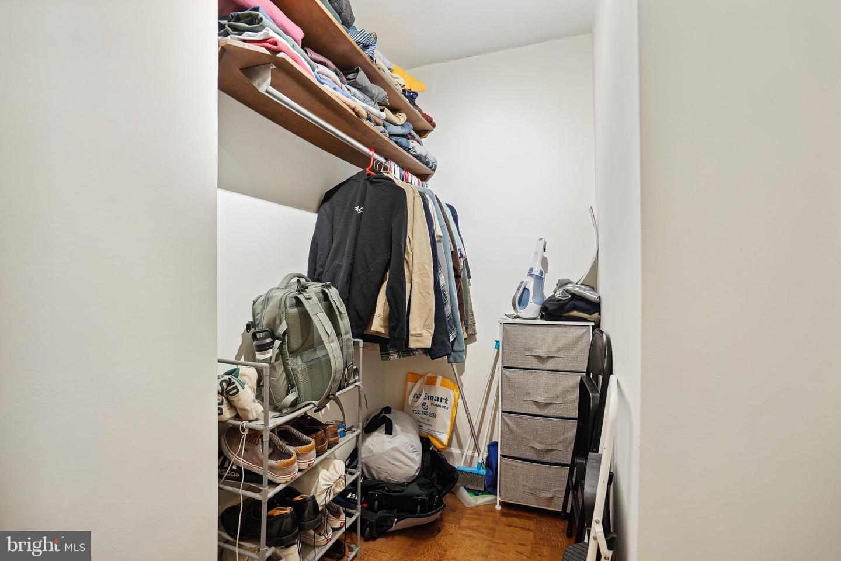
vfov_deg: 73.7
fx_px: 374
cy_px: 280
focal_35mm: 16
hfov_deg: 96.7
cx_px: 420
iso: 500
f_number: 4
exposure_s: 1/30
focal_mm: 16
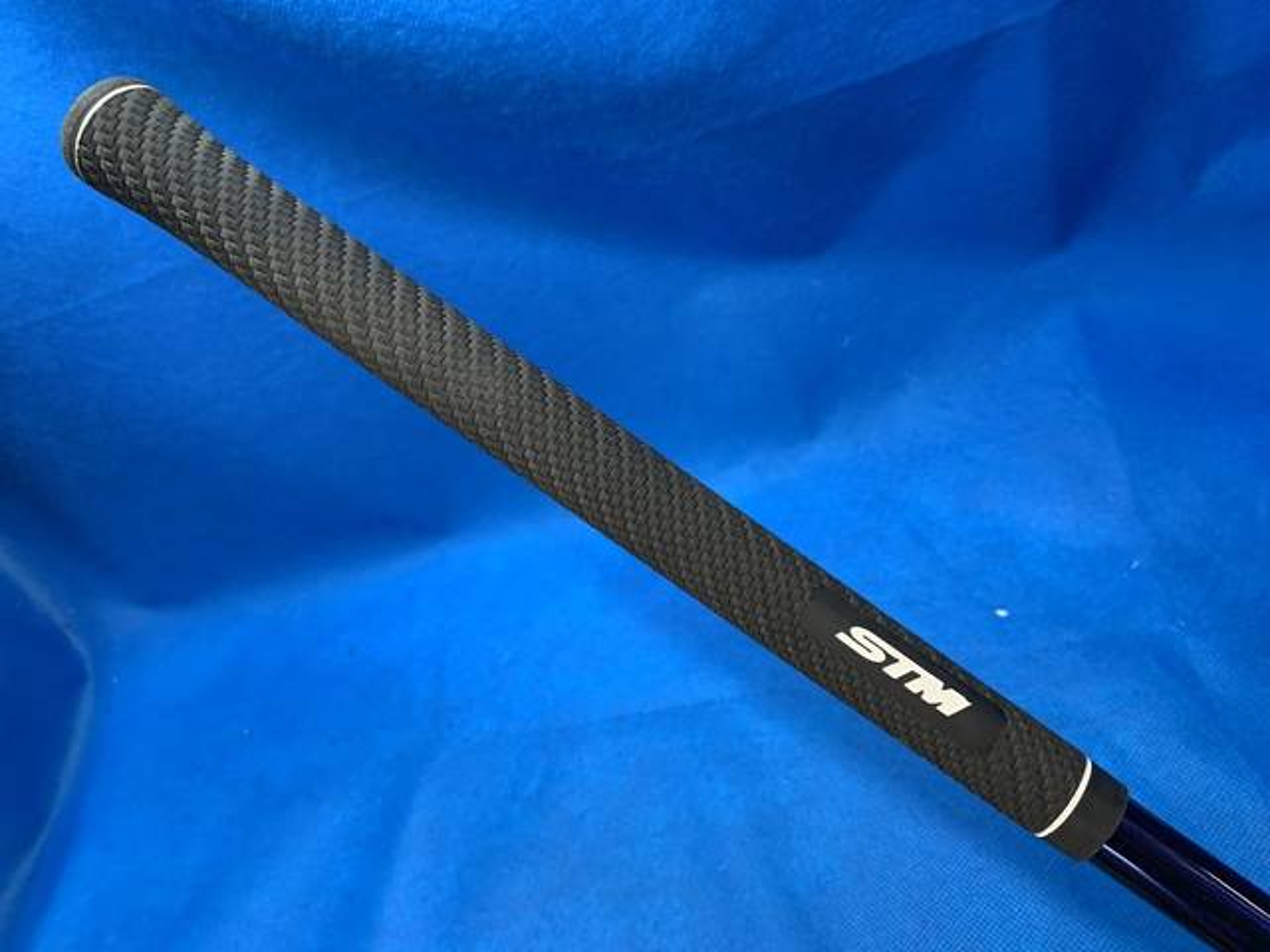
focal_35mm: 26
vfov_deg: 53.1
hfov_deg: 67.3
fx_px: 954
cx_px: 635
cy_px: 476
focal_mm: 4.25
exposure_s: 1/60
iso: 125
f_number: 1.8
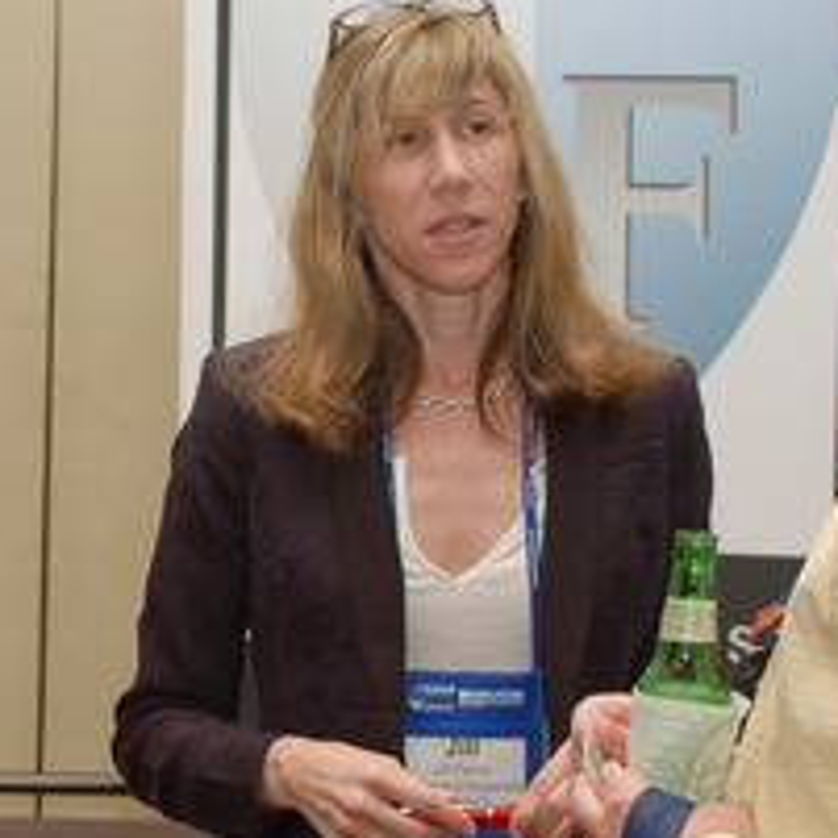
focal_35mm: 155
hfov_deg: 11.1
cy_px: 630
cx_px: -46
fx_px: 4258
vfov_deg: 11.2
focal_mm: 35
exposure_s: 1/60
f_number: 4
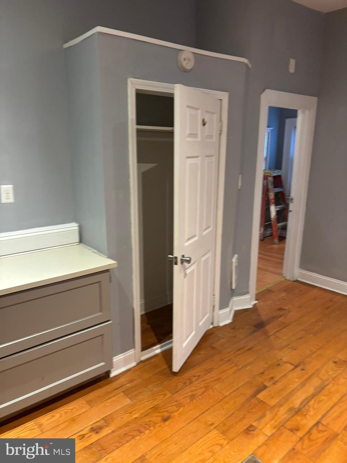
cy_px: 232
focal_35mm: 26
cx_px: 174
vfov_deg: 67.3
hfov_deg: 53.1
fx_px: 348
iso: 400
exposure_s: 1/40
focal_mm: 5.96
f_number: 1.6
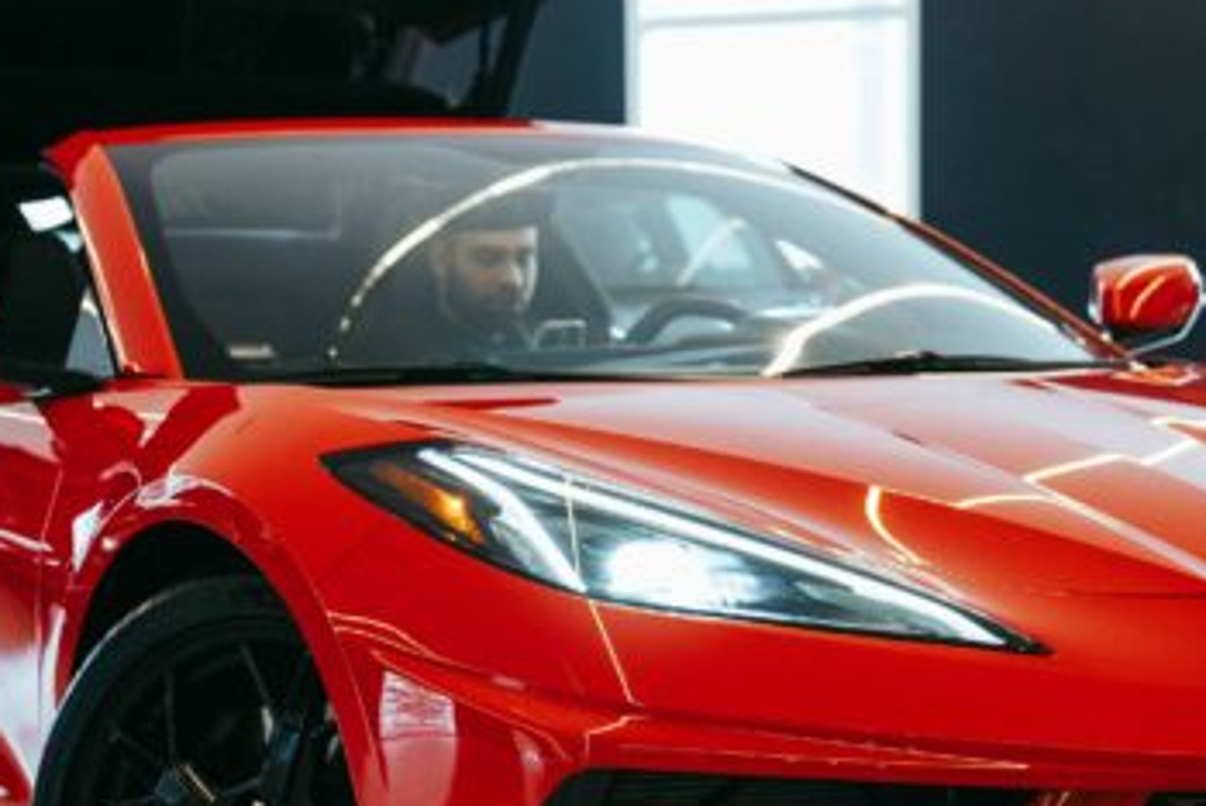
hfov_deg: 22.1
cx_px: 555
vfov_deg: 14.9
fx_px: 3084
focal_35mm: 92
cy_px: 468
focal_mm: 46
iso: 1000
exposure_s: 1/125
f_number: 2.8
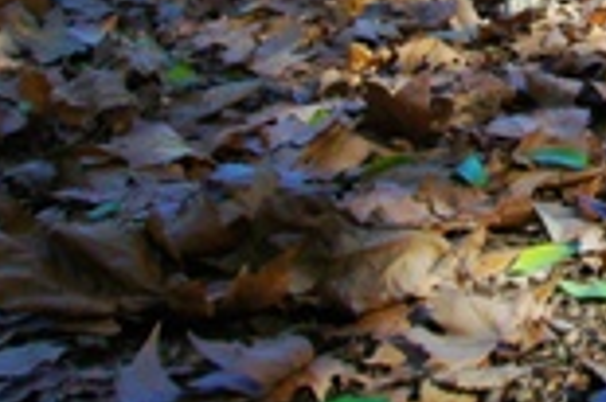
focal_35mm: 80
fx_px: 1345
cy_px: -152
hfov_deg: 23.5
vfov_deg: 16.0
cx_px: 698
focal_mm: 10
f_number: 7.1
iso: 320
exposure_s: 1/30
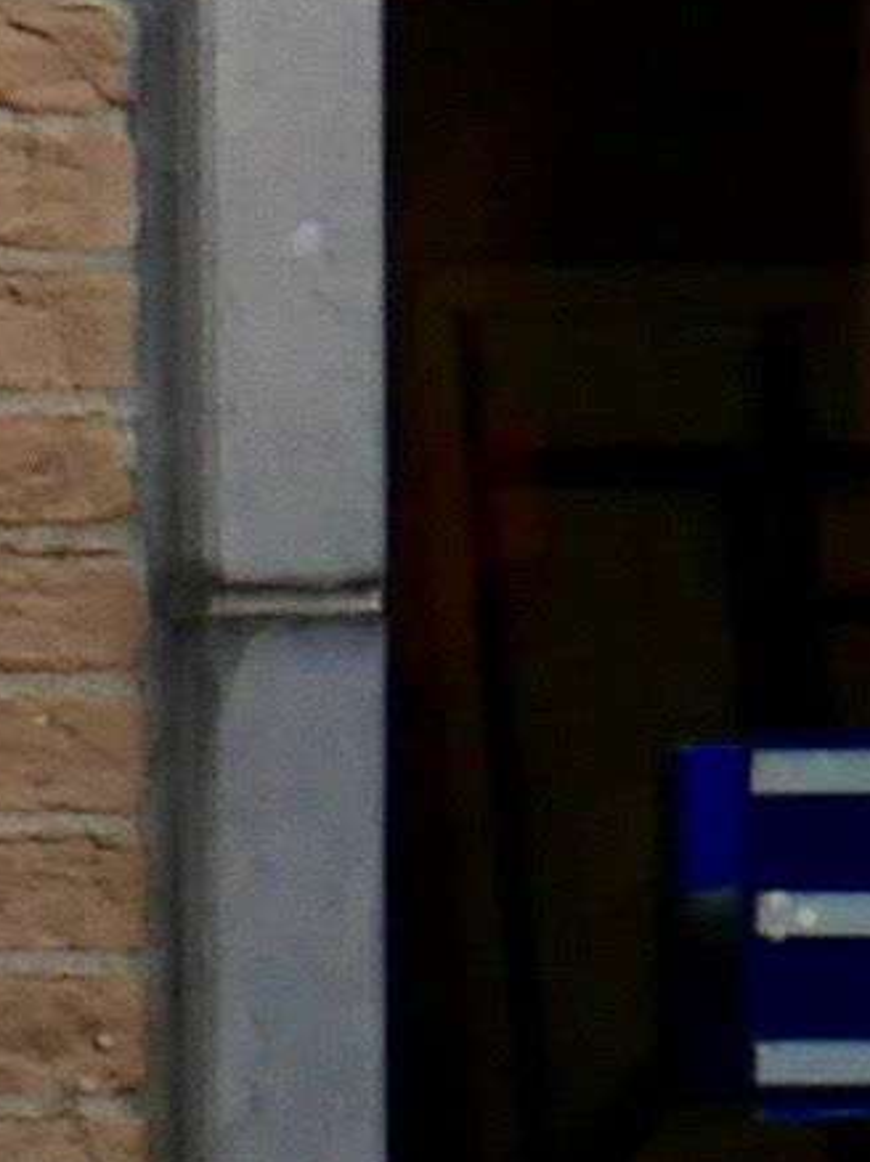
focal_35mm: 525
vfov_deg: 3.8
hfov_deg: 2.6
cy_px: 1608
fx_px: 17610
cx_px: -4605
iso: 200
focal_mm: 25
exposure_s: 1/250
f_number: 9
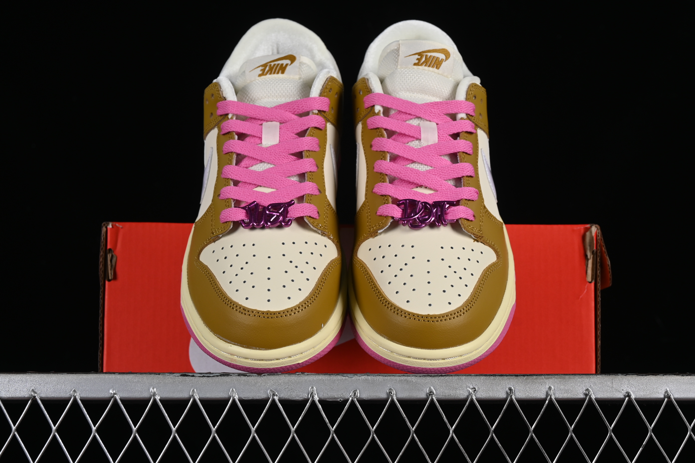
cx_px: 348
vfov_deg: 18.2
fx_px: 1448
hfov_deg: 27.0
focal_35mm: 75
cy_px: 232
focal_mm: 50
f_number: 8
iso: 160
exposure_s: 1/80
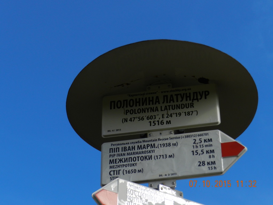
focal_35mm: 100
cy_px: 102
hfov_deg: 19.6
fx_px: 789
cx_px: 136
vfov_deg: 14.8
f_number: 4.6
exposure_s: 1/1250
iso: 160
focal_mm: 17.7
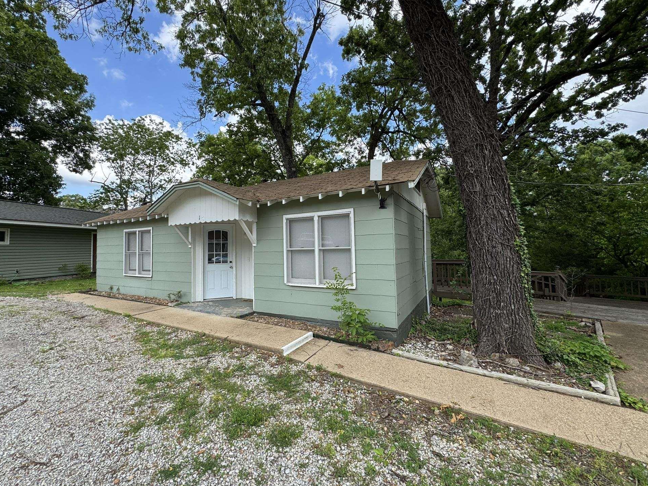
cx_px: 307
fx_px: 281
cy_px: 234
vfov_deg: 81.7
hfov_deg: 98.1
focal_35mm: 15
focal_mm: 2.22
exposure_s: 1/518
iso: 40
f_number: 2.2
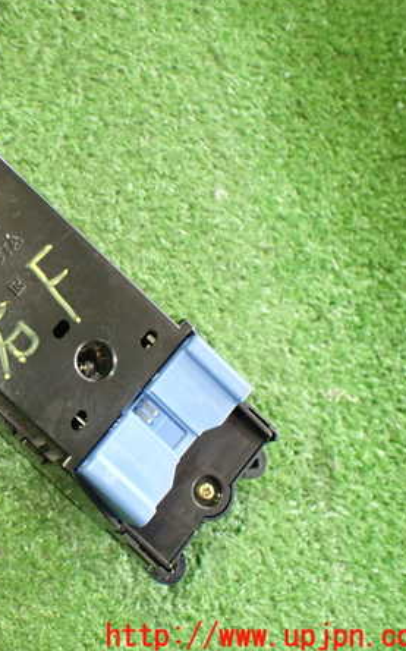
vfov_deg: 46.2
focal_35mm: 43
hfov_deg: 28.0
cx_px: -3
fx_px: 762
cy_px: 326
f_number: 2.3
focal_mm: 5.4
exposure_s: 1/50
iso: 800
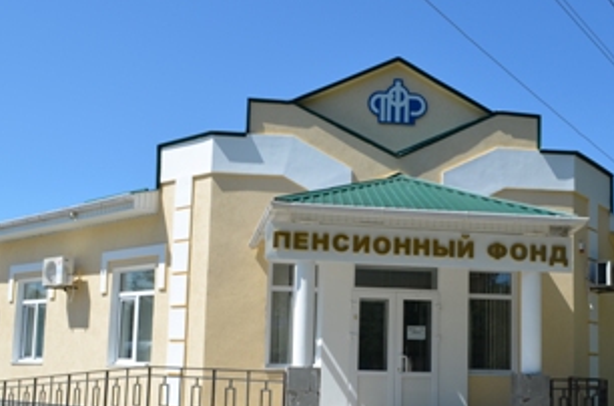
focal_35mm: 40
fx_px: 680
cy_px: 287
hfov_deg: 48.5
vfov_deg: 32.7
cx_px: 346
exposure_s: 1/250
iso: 110
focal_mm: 18
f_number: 8
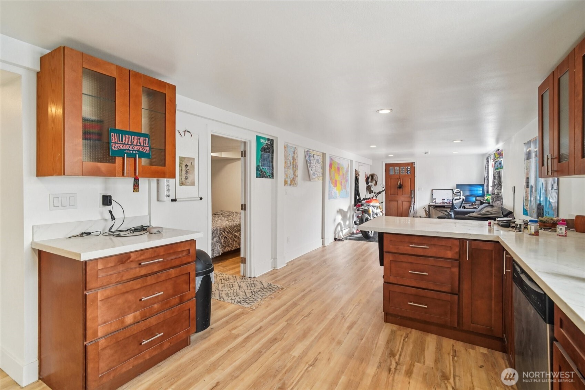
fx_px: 260
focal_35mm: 16
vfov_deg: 73.7
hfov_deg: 96.7
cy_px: 195
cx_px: 292
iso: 1600
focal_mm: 16
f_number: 8
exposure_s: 1/40
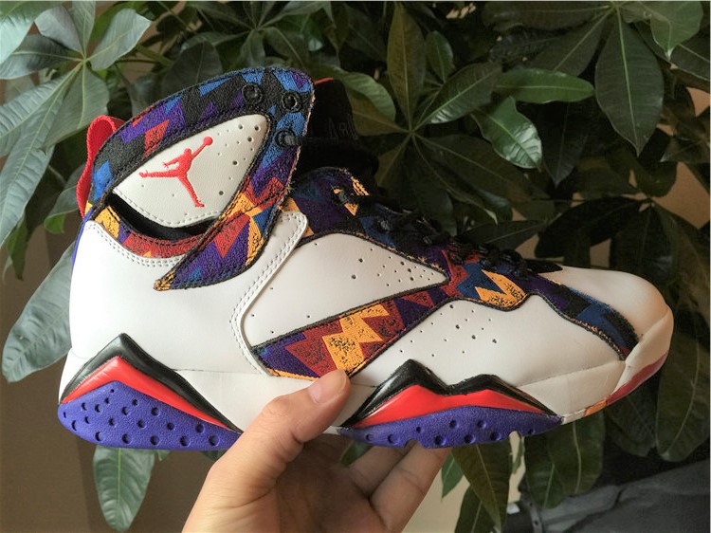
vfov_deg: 48.2
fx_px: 595
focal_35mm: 29
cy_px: 266
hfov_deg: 61.7
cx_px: 356
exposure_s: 1/30
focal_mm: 4.15
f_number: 2.2
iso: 40
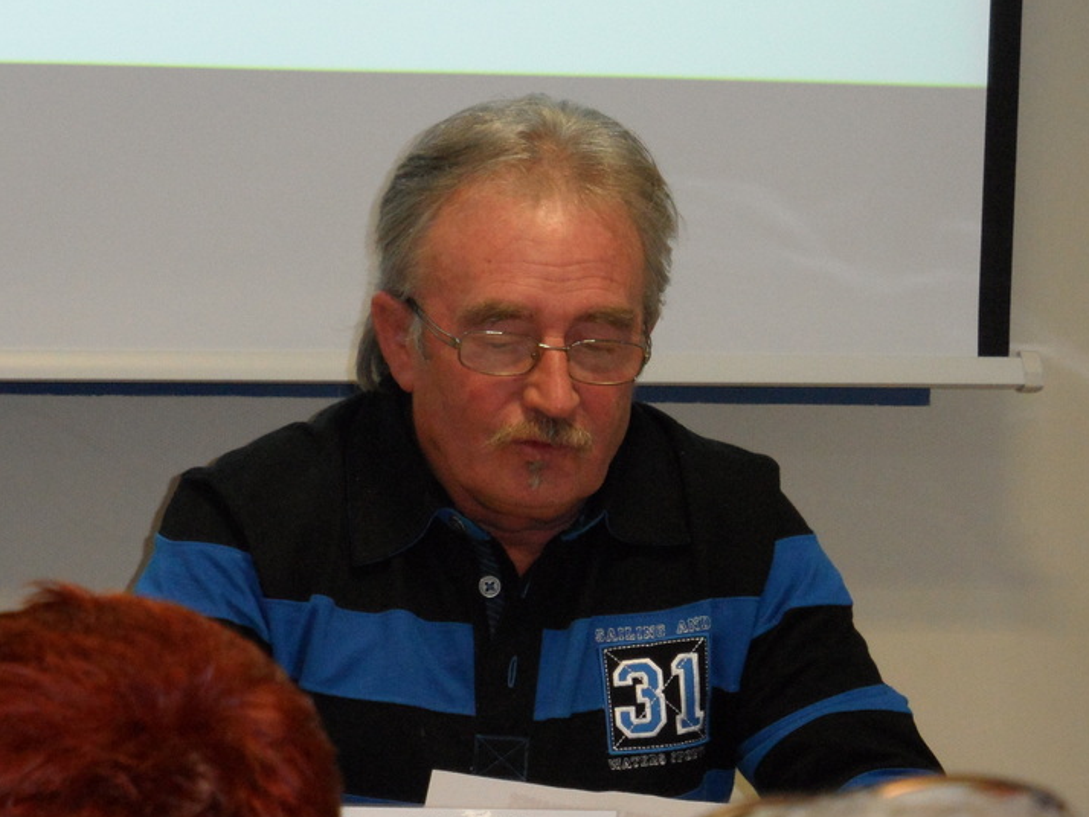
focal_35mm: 242
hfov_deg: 8.2
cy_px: 323
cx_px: 560
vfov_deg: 6.1
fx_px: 7616
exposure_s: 1/60
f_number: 4.4
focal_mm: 29.7
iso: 400
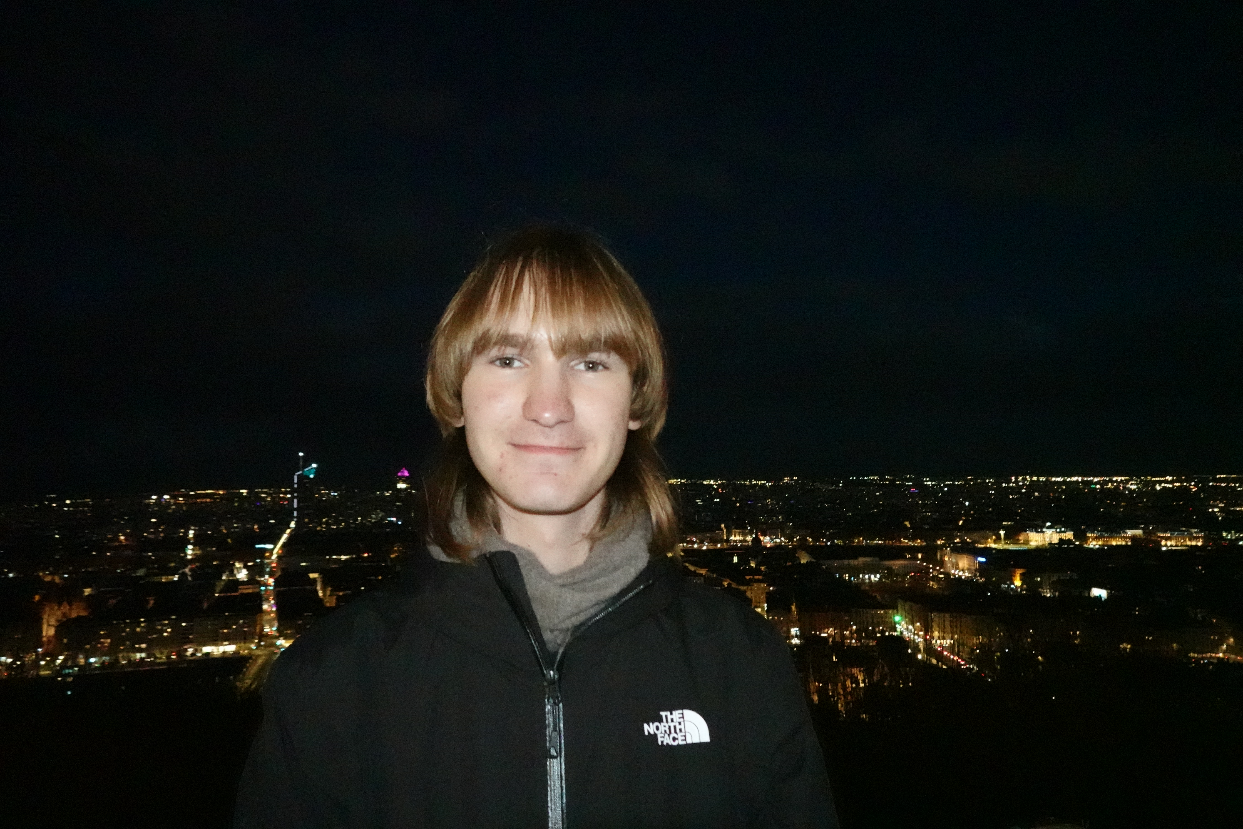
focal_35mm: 24
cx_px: 622
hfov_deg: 73.7
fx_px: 829
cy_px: 414
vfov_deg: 53.1
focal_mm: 9
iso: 8000
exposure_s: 1/125
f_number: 2.8
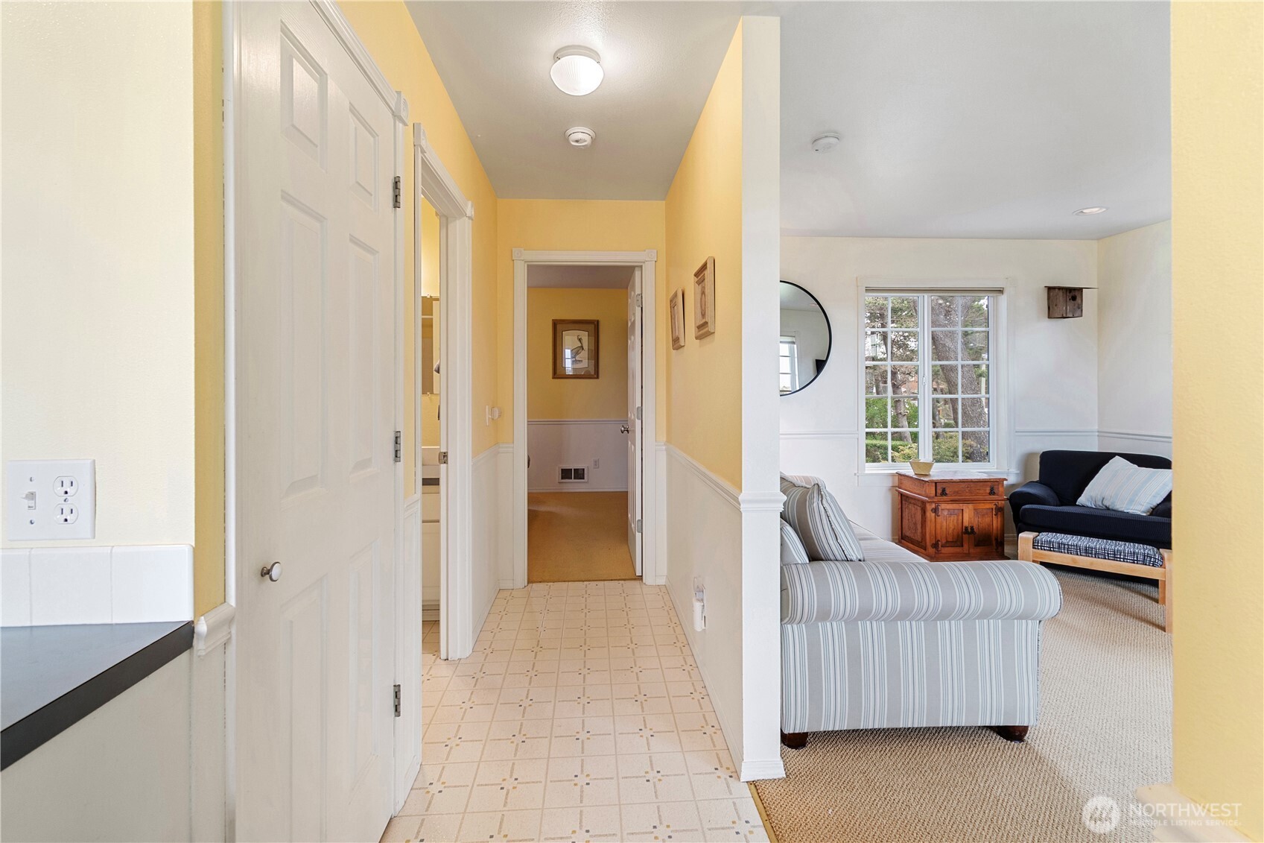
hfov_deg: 100.4
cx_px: 632
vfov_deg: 77.3
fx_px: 527
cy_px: 422
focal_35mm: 15
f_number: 9
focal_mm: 10
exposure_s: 1/4
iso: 200
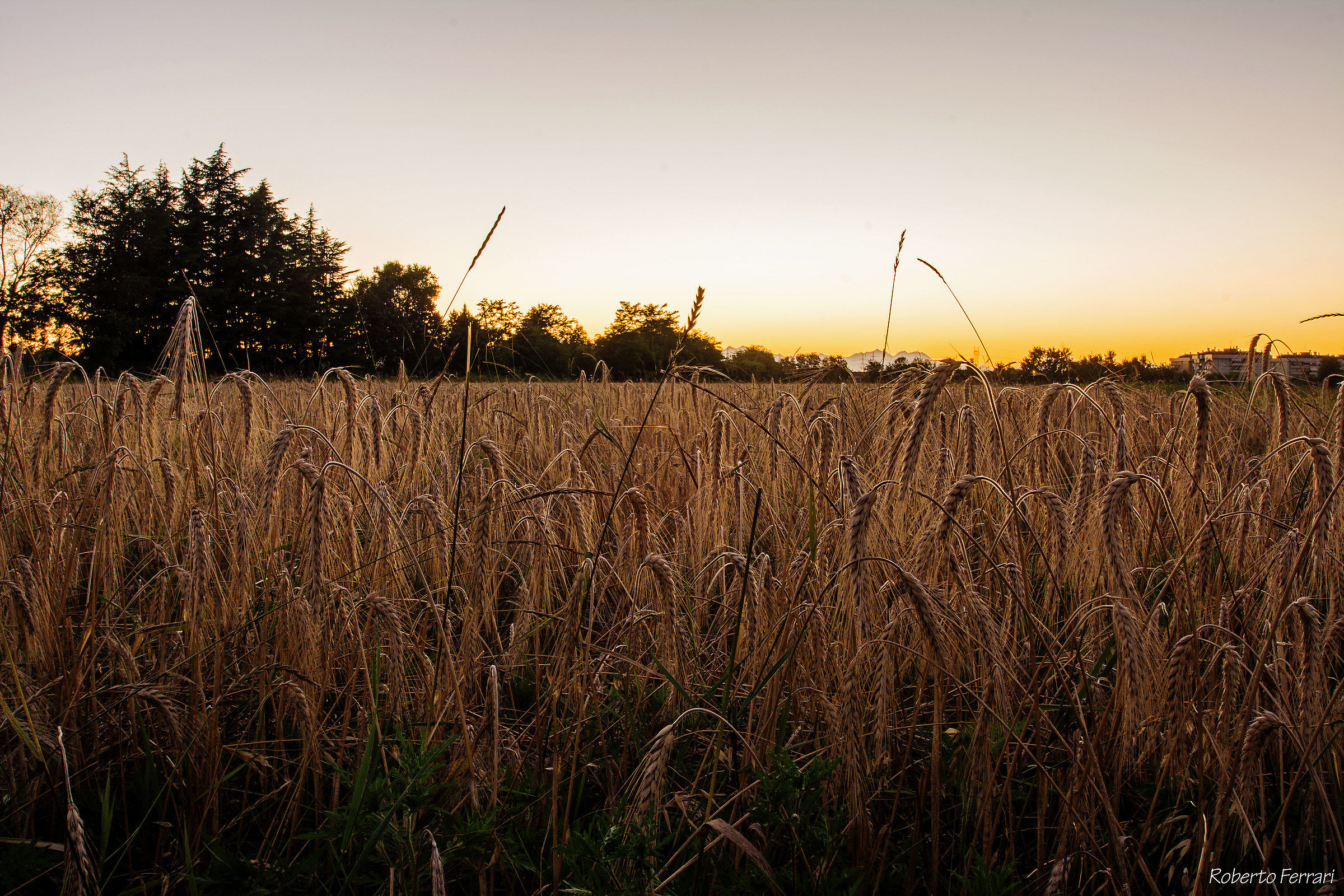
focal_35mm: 36
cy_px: 448
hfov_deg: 53.1
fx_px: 1344
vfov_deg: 36.9
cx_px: 672
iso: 100
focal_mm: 24
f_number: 20
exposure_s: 3
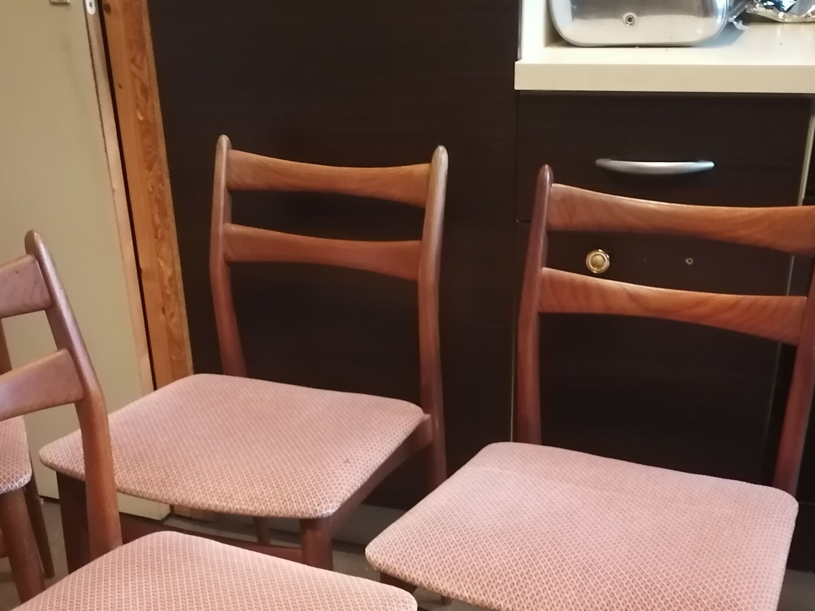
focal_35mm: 49
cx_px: 384
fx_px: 1154
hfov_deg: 38.9
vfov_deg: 28.8
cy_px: 520
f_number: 1.8
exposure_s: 1/20
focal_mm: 5.3
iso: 1600
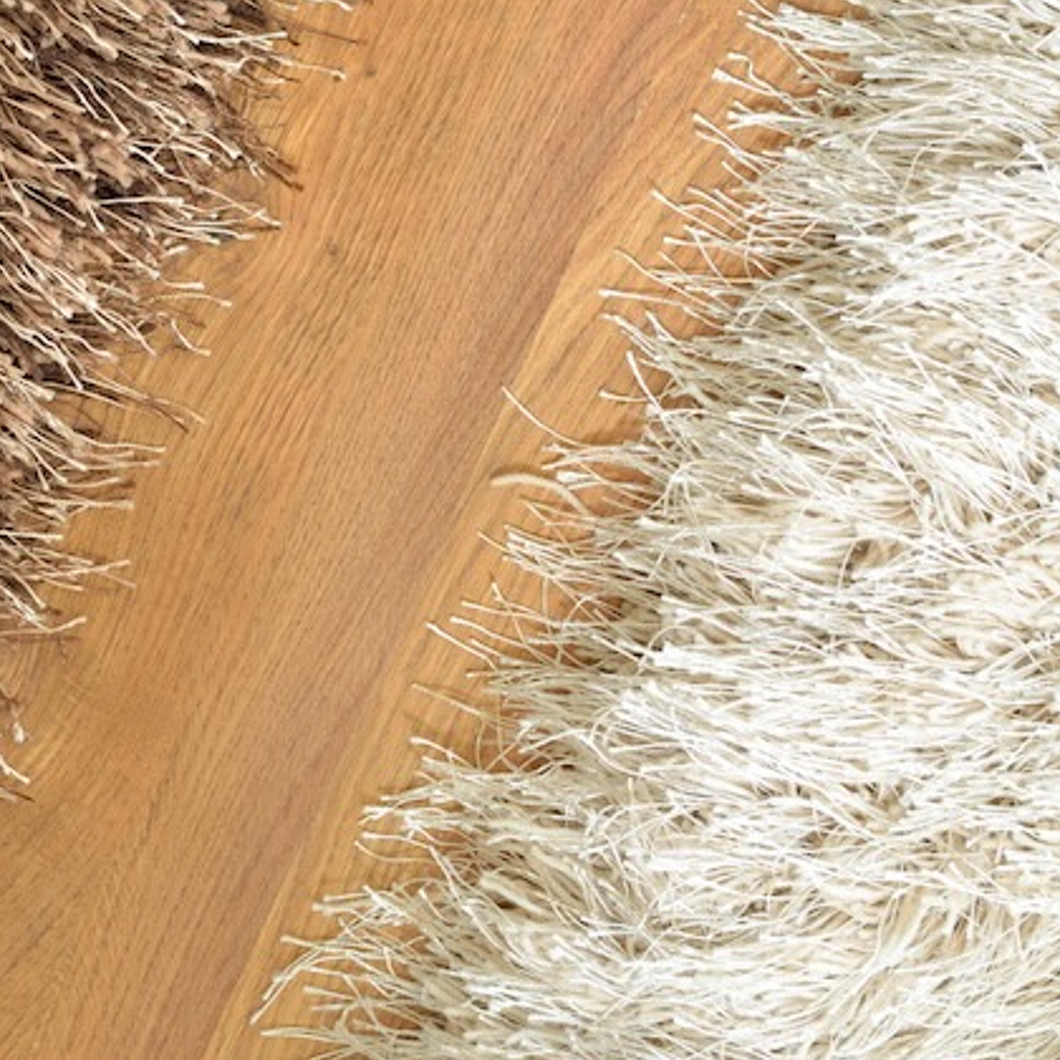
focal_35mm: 85
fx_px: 2938
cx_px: 298
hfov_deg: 20.3
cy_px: 464
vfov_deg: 20.4
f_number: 9
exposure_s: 1.6
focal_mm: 35
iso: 100
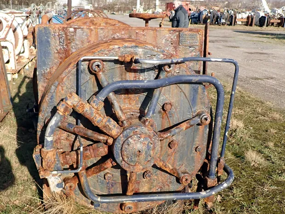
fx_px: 206
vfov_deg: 54.9
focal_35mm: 25
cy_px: 107
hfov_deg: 69.4
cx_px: 142
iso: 100
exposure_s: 1/1000
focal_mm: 4.5
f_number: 2.8
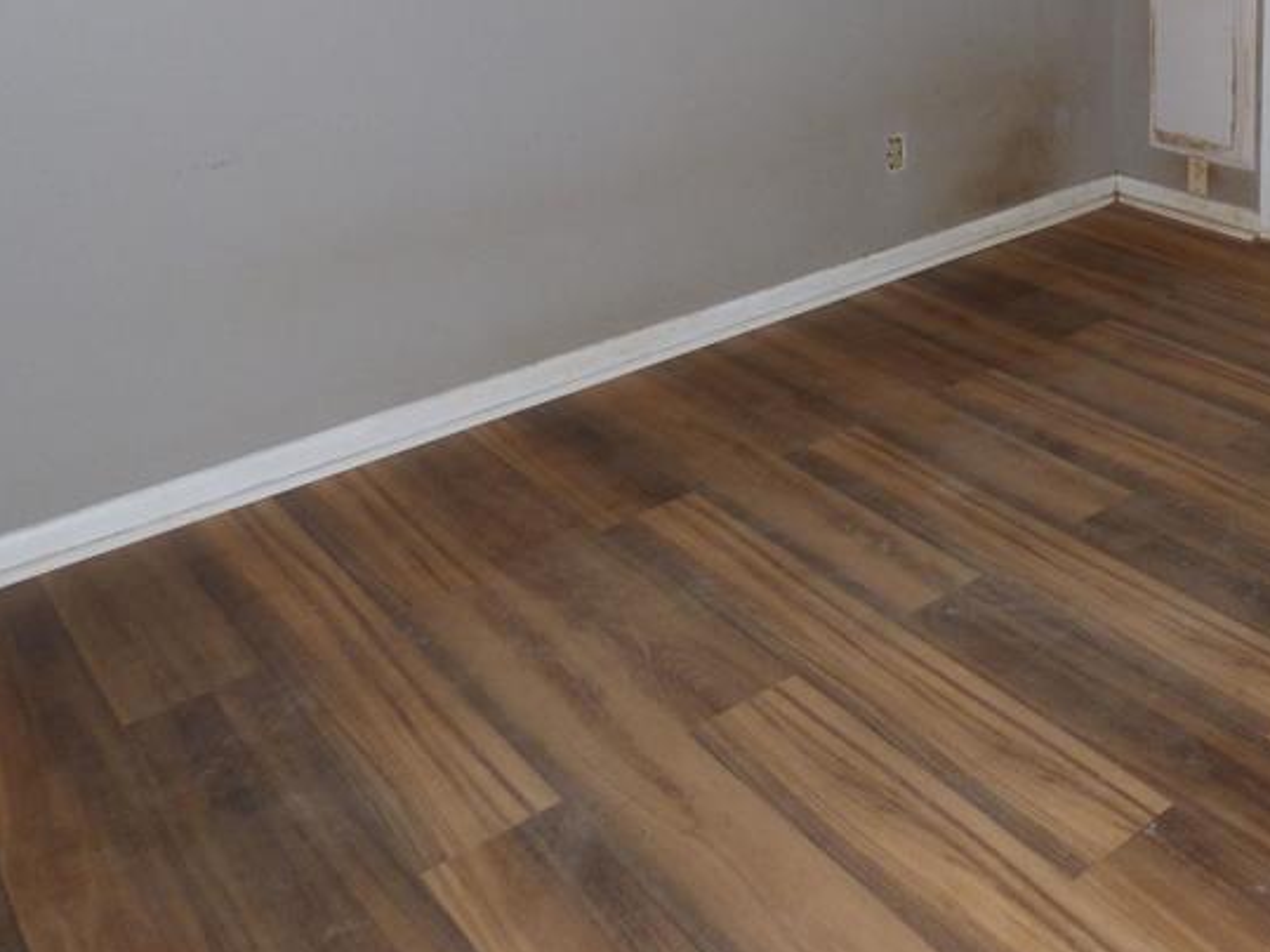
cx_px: 1034
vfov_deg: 35.9
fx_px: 1394
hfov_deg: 46.2
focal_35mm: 38
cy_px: 132
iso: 160
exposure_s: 1/60
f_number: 2.8
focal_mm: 3.58
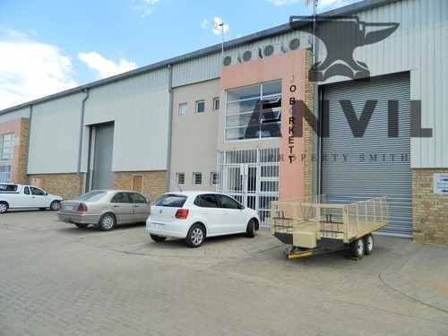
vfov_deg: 54.9
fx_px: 324
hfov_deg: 69.4
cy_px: 168
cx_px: 224
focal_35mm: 25
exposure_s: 1/800
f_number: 3.1
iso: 80
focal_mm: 4.5
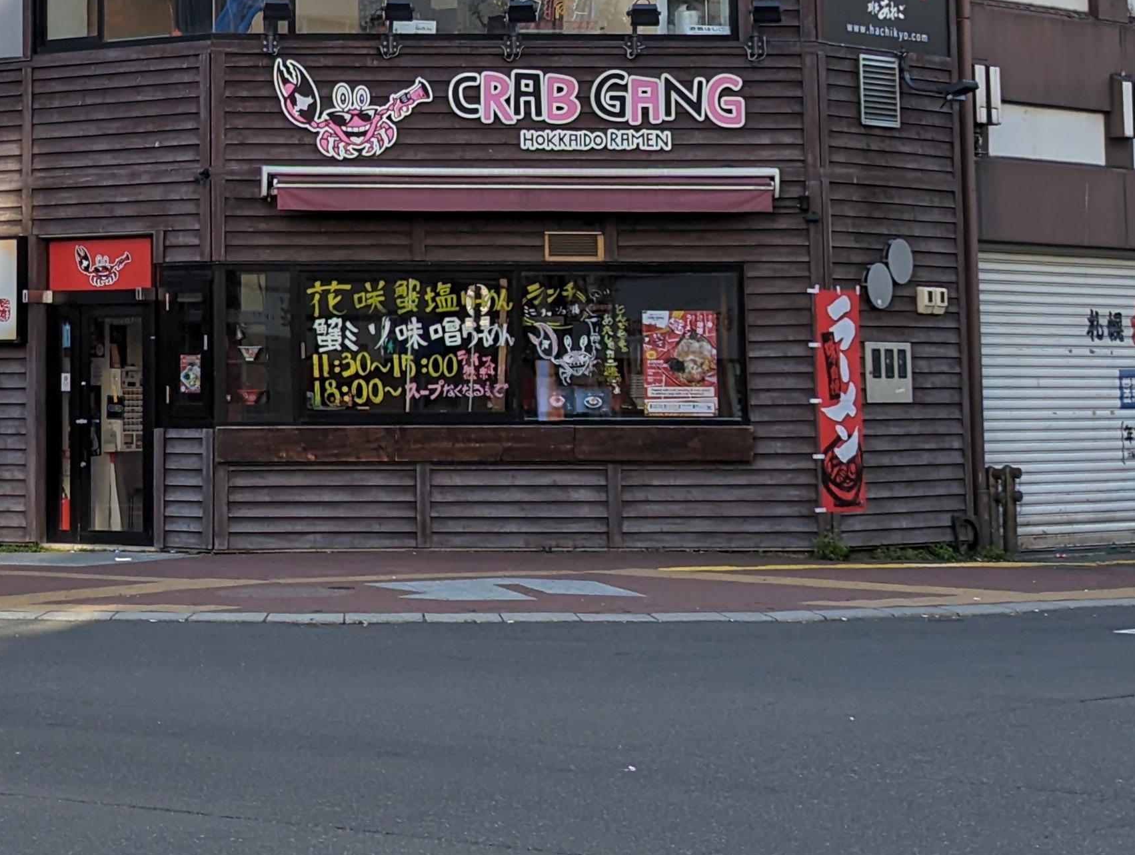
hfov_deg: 16.9
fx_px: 3776
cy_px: -134
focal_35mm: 115
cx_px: 184
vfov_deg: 12.6
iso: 43
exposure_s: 1/1898
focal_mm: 6.81
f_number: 1.85
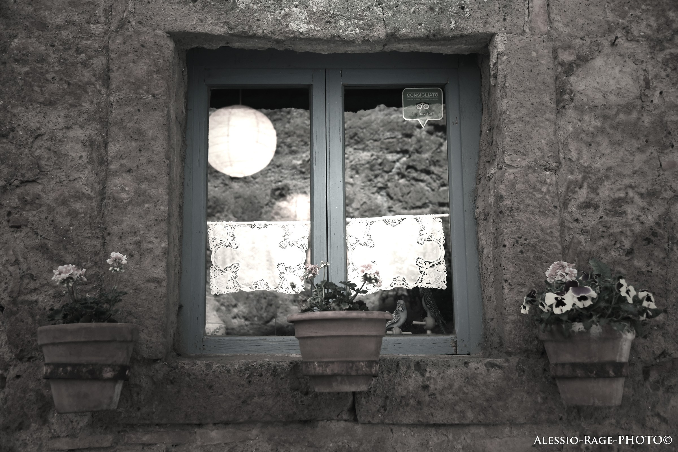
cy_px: 226
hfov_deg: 42.7
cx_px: 339
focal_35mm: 46
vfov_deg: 29.3
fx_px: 867
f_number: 4
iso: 2000
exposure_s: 1/4000
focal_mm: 46
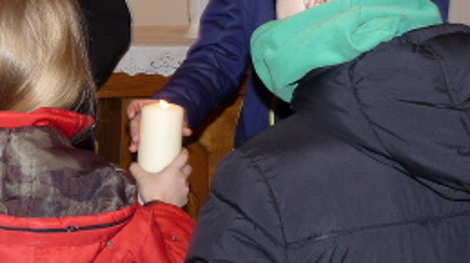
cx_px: 94
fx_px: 1108
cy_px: 58
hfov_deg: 23.6
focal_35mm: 89
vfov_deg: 13.5
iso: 100
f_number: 2.8
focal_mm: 4.8
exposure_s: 1/30
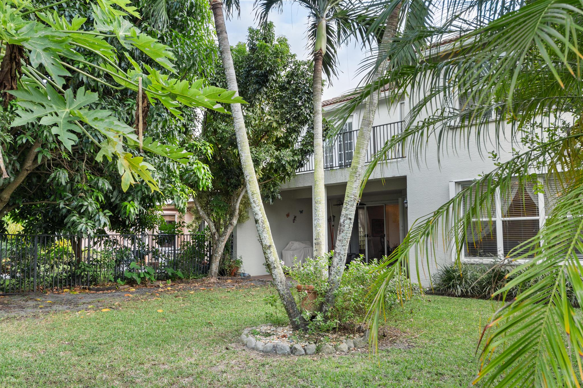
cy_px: 194
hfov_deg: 61.9
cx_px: 292
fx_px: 486
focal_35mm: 30
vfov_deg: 43.6
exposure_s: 1/8
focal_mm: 20
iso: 100
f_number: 8
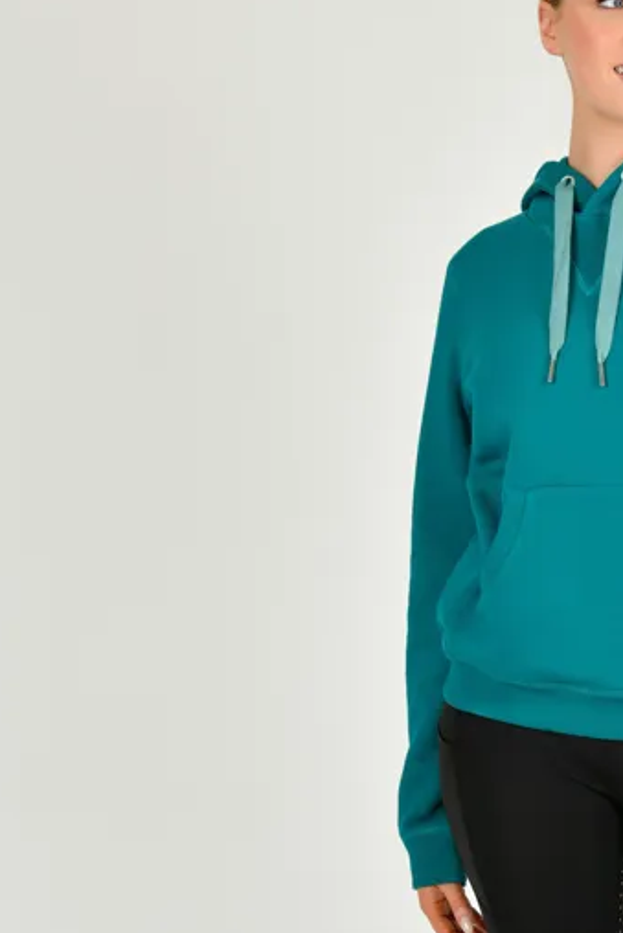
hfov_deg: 7.7
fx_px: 4591
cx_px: 667
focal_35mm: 177
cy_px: 826
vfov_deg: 11.5
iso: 100
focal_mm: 75
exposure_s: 1/160
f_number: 5
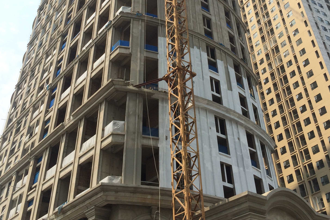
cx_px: 166
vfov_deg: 31.0
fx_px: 385
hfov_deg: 46.4
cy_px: 41
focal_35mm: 42
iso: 32
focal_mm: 4.12
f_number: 2.2
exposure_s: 1/1953
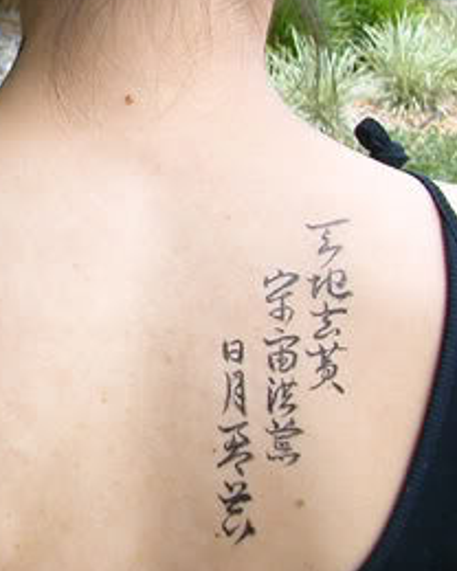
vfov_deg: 23.7
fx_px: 1353
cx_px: -121
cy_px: 158
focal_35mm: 80
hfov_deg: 18.0
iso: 100
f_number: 2.7
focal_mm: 5.6
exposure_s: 1/224
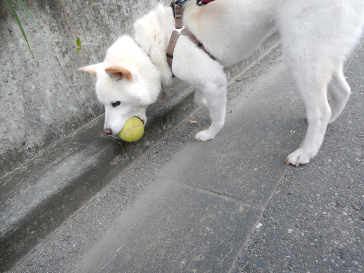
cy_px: 136
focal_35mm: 25
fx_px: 263
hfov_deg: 69.4
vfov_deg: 54.9
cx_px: 182
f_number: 3.7
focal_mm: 4.5
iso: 220
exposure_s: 1/250
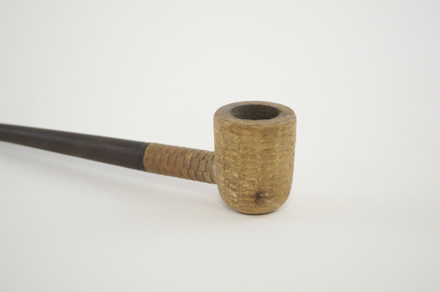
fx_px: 1007
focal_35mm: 82
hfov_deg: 24.6
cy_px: 146
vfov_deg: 16.5
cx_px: 220
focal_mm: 55
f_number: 5.6
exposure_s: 1/125
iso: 360
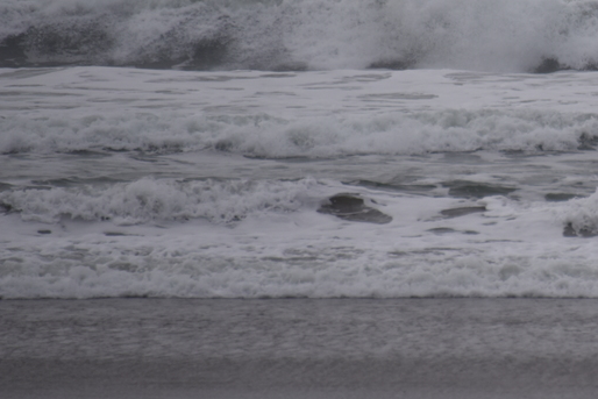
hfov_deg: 2.8
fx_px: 12411
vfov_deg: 1.8
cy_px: 69
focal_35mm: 747
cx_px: 598
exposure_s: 1/640
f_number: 5.6
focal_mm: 300
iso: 360
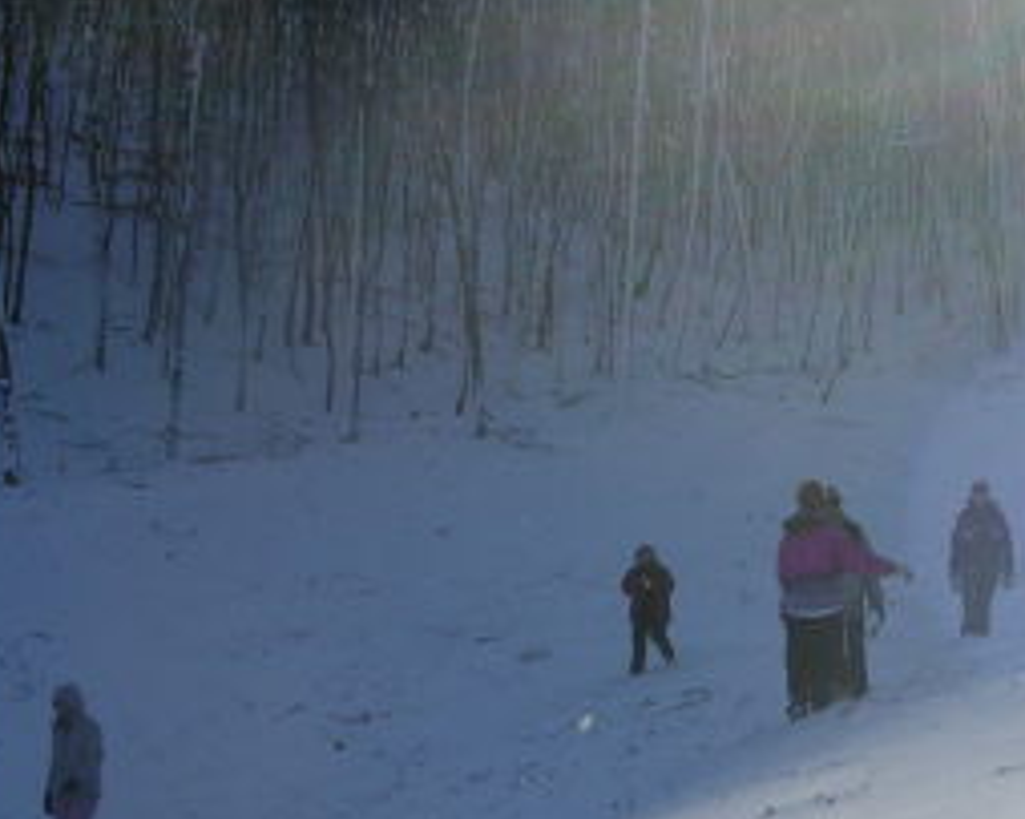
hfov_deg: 26.3
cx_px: 908
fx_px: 2123
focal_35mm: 70
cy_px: 621
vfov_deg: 21.6
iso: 50
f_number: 5.6
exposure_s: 1/482
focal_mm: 5.8
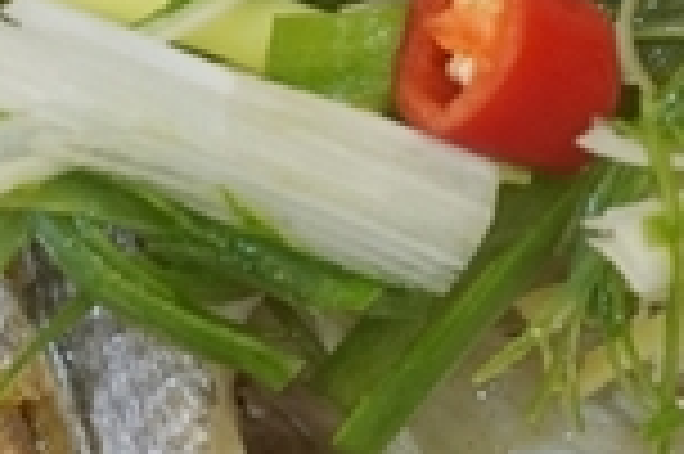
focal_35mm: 260
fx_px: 4931
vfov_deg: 5.3
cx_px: 918
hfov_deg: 7.8
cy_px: -45
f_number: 5
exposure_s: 1/100
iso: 1000
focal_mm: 31
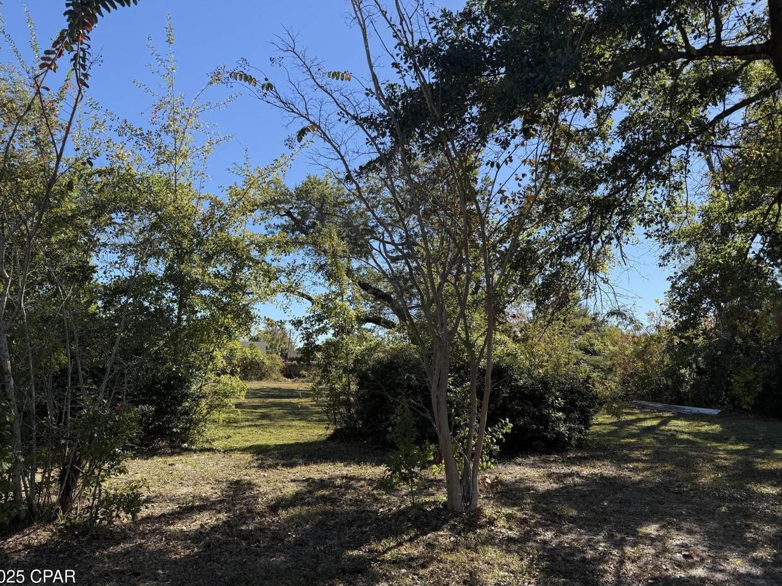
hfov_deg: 69.4
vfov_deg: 54.9
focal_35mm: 25
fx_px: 565
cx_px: 379
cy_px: 299
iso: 80
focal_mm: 6.76
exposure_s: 1/2169
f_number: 1.78
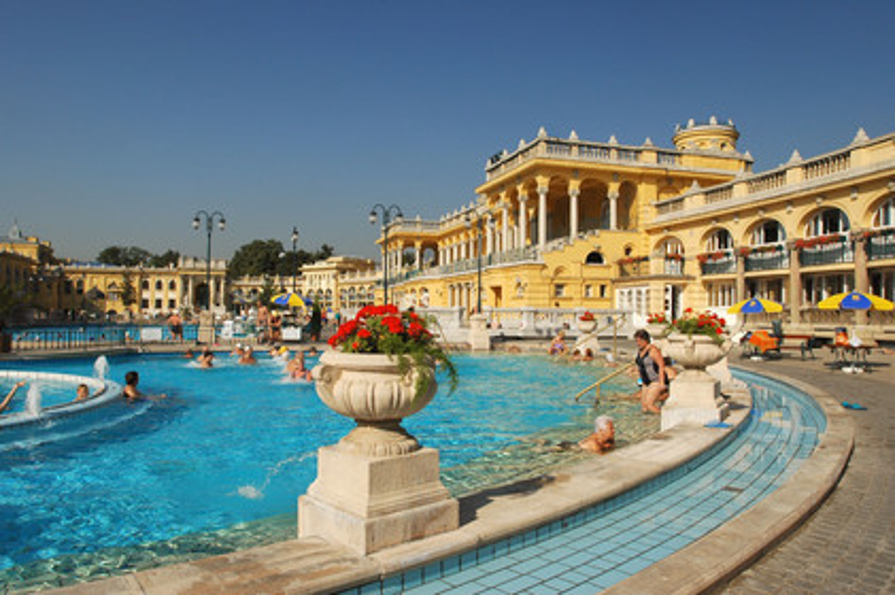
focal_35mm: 26
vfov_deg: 50.3
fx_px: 633
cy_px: 298
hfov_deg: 70.5
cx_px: 448
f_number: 8
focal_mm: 17
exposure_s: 1/250
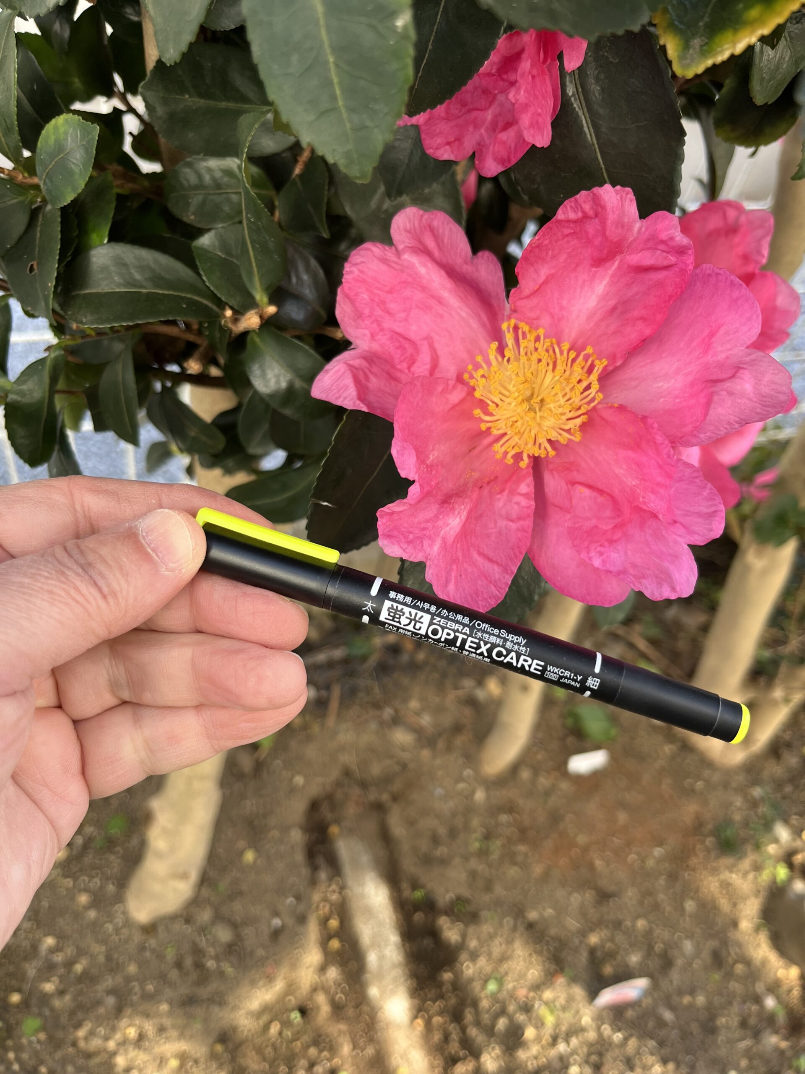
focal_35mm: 26
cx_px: 402
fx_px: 806
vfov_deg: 67.3
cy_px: 537
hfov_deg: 53.1
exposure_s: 1/121
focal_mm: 5.1
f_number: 1.6
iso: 50
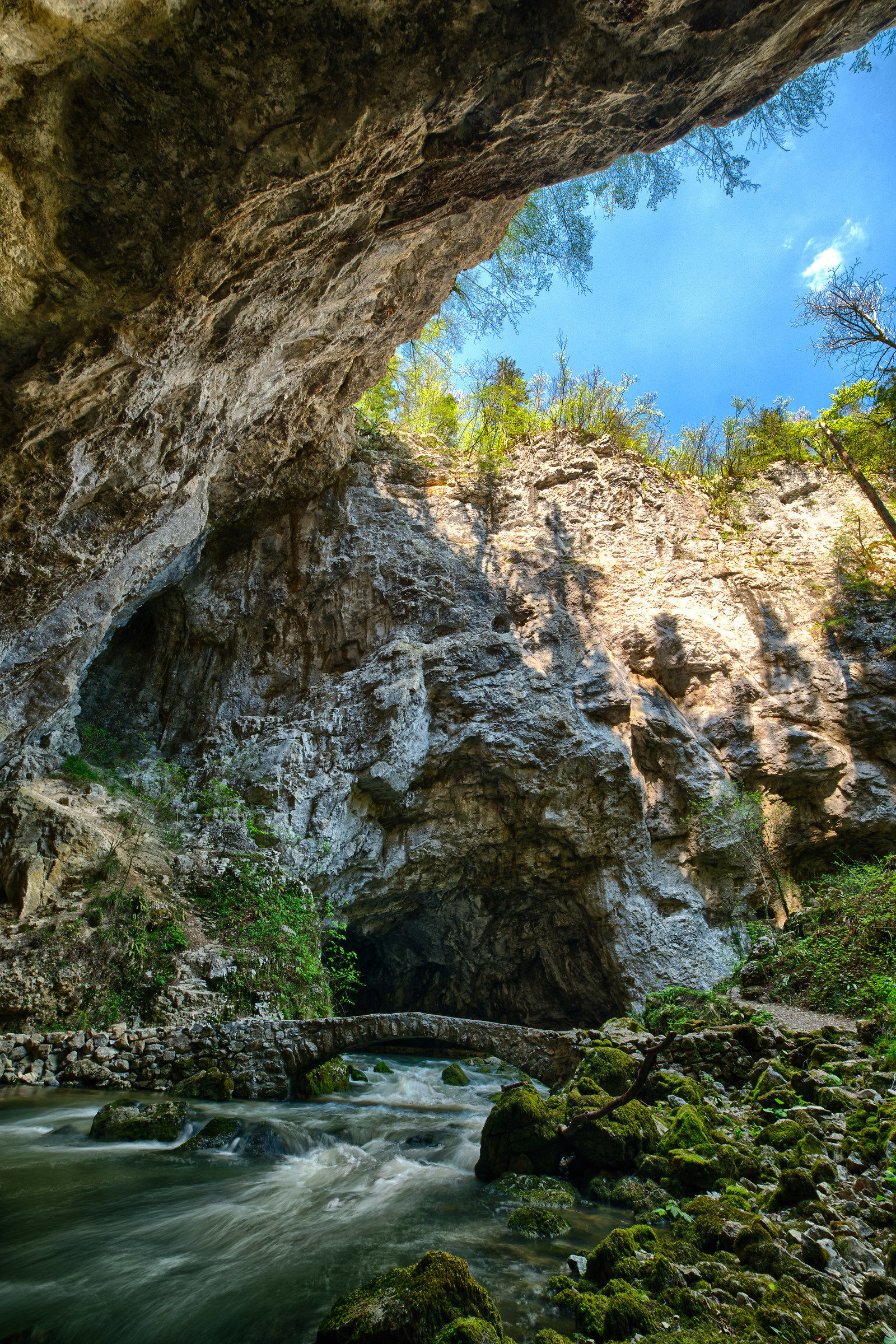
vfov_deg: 104.3
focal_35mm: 14
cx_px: 448
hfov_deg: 81.2
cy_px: 672
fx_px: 523
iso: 200
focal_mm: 14
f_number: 18
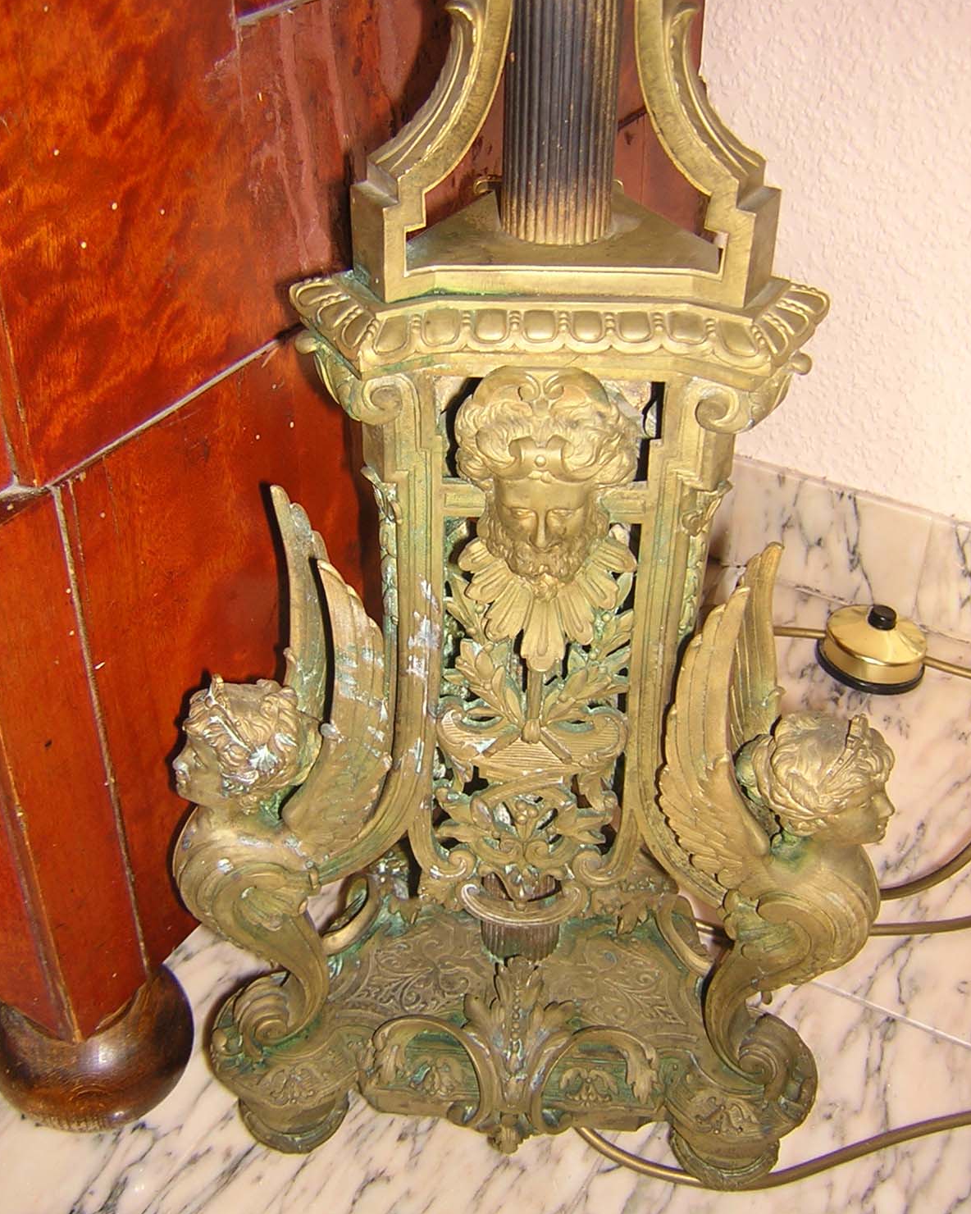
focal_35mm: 38
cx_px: 486
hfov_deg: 39.2
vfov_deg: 47.9
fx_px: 1365
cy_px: 651
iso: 100
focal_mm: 4.7
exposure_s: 1/60.1
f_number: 2.6
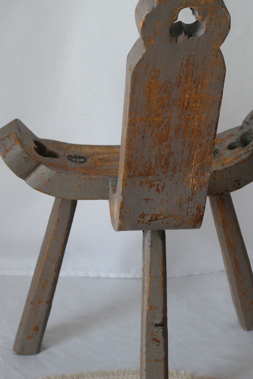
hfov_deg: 15.2
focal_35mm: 90
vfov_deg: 22.6
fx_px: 949
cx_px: 134
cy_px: 153
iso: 800
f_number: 5
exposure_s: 1/60
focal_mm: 38
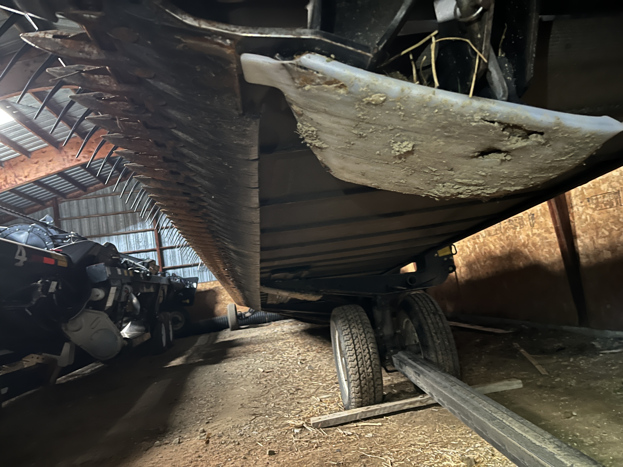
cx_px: 312
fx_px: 468
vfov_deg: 53.1
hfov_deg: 67.3
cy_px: 234
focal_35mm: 26
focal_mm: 5.1
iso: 800
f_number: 1.6
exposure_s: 1/9
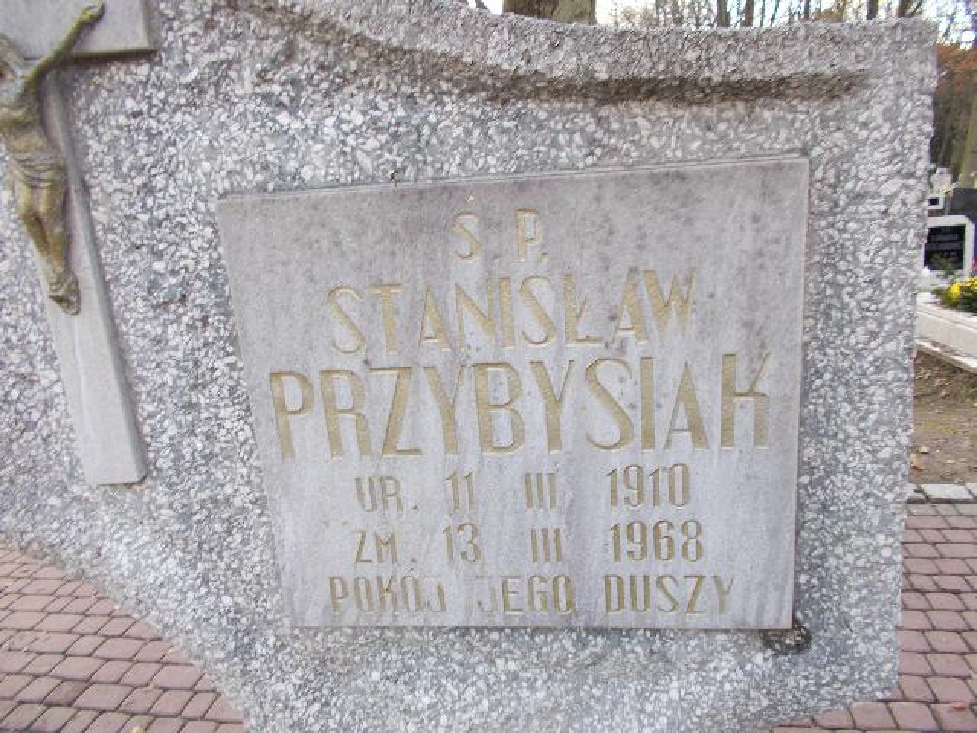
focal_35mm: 26
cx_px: 488
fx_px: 734
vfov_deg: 53.1
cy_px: 366
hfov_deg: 67.3
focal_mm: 4.6
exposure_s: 1/40
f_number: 3.2
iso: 80
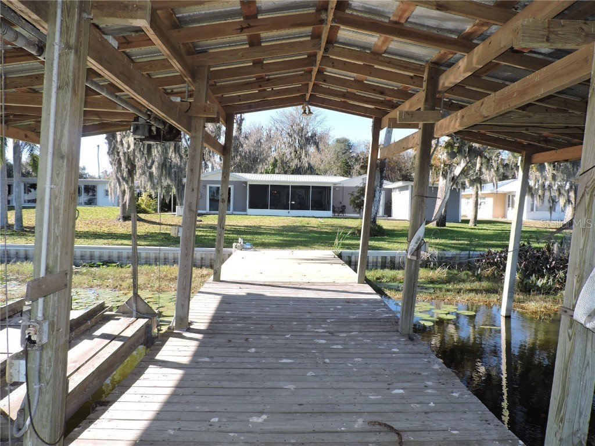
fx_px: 413
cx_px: 298
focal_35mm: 24
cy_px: 223
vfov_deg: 56.8
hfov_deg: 71.6
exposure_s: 1/400
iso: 125
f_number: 3
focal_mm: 4.3
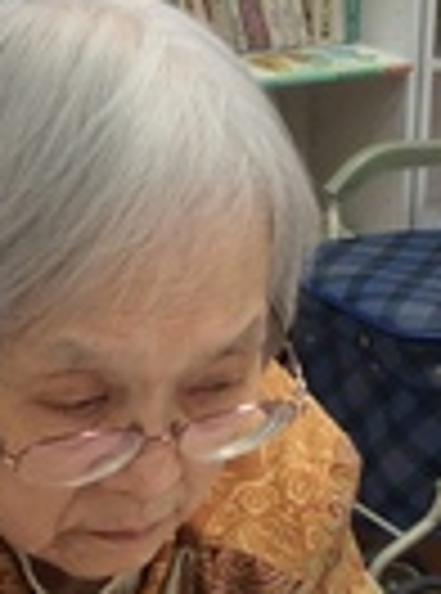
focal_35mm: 130
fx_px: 2223
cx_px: 43
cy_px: 430
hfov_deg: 11.3
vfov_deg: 15.2
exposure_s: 1/24
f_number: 2.4
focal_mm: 3.3
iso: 40
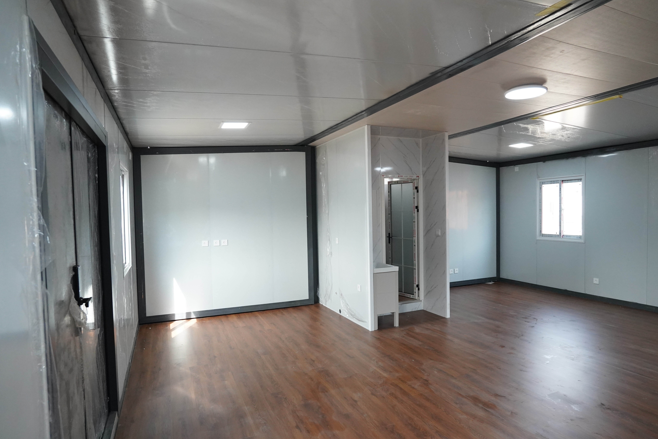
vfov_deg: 57.2
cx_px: 338
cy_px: 228
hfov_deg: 78.6
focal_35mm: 22
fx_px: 402
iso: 4000
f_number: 4.5
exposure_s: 1/250
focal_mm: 20
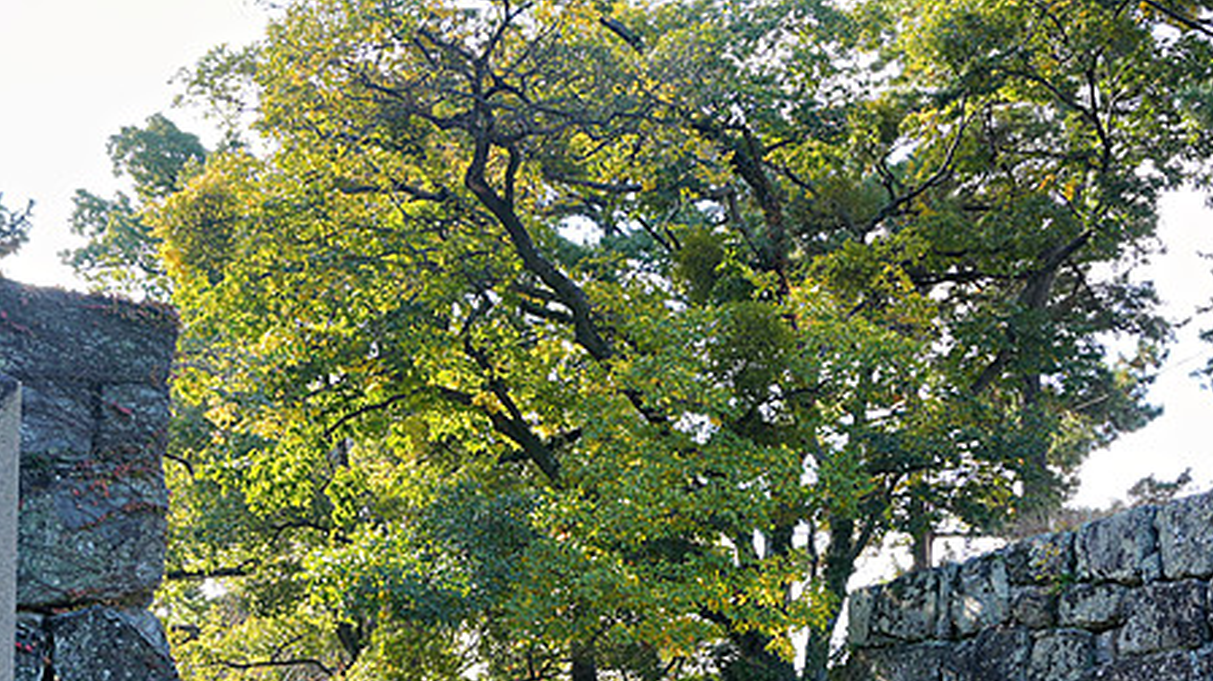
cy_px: 717
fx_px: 1800
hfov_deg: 37.1
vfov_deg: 20.6
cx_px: 508
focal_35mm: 56
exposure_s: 1/40
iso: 100
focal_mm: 20
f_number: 8
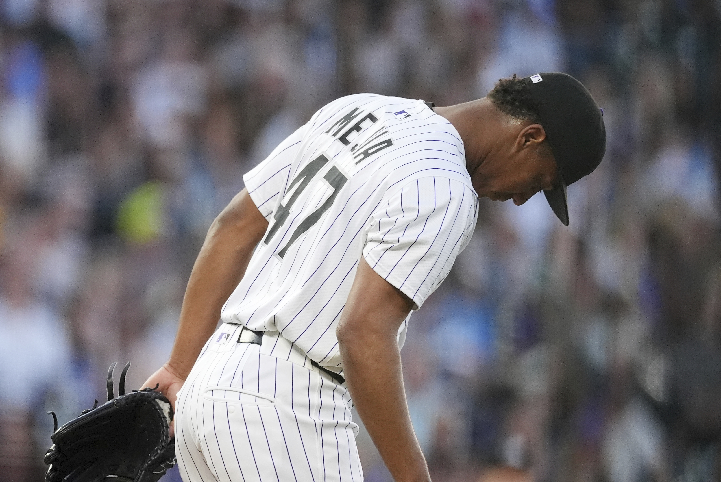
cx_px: 360
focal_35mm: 900
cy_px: 241
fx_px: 18041
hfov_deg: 2.3
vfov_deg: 1.5
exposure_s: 1/1250
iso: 3200
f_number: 4
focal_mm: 600
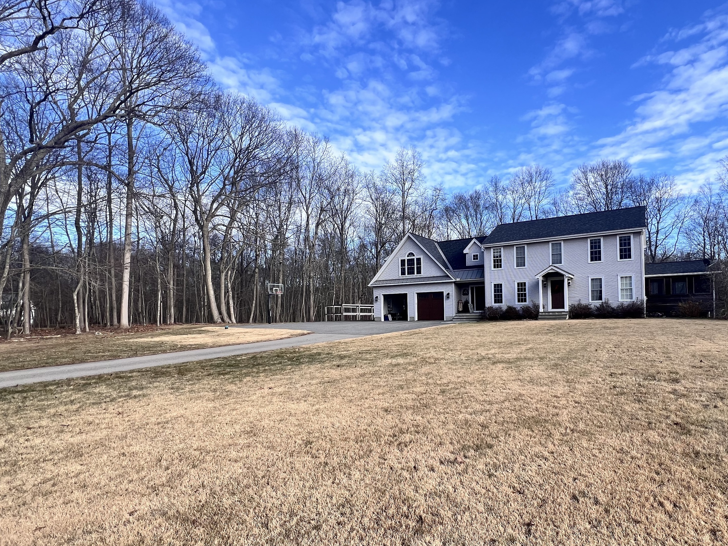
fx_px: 379
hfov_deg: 87.1
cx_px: 422
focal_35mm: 18
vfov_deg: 71.2
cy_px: 310
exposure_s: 1/561
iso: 32
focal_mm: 1.57
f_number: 1.8
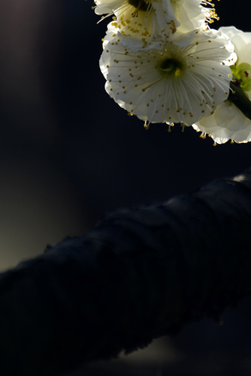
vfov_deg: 3.8
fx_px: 5716
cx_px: 192
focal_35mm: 547
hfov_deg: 2.5
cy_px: 35
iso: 220
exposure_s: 1/250
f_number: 8
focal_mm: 200
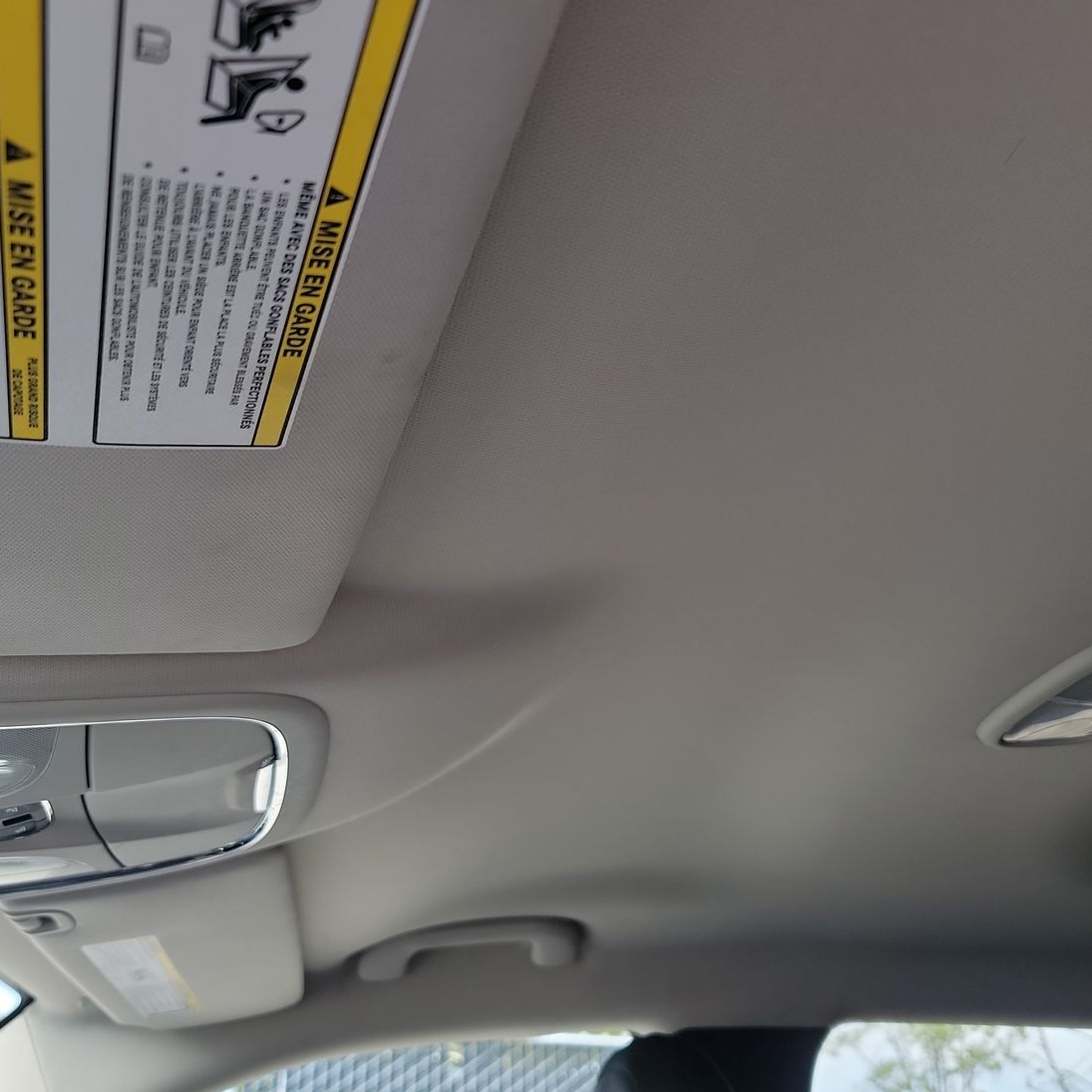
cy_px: 576
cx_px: 572
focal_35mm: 31
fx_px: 1106
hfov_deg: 52.5
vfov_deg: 52.5
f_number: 1.8
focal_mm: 6.7
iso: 80
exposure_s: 1/59
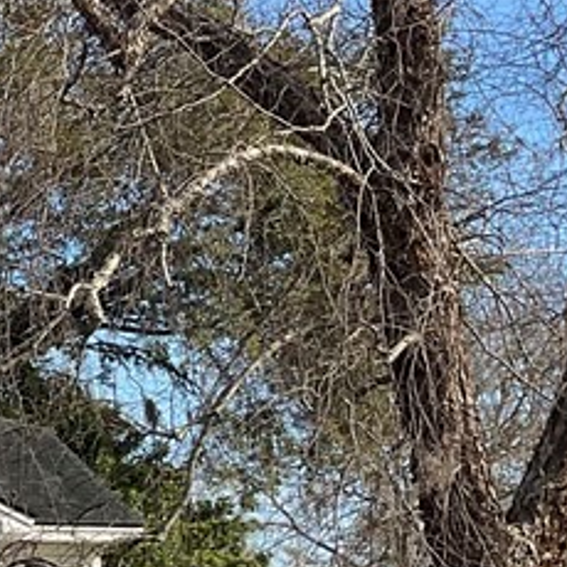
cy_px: 525
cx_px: -505
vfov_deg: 15.1
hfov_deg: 13.5
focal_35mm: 114
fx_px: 2113
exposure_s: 1/759
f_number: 1.8
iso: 16
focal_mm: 3
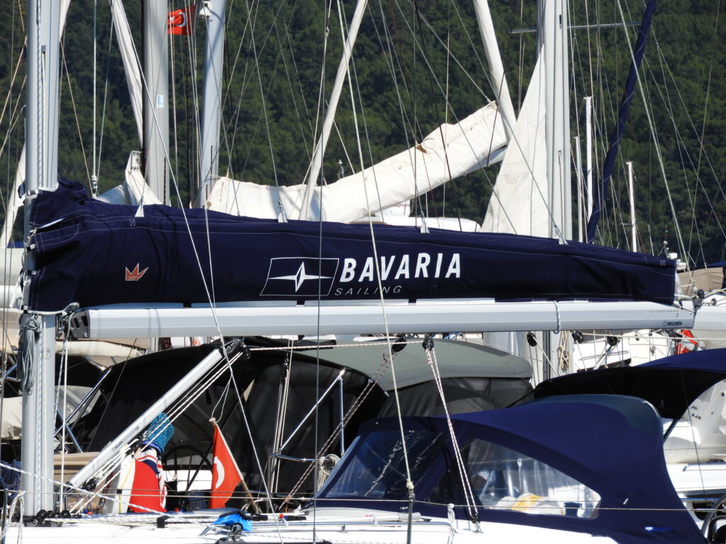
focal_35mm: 360
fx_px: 7550
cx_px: 363
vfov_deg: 4.1
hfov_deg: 5.5
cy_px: 272
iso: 100
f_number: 5.6
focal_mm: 64.5
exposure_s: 1/800
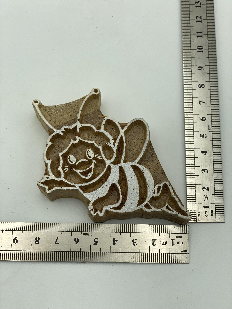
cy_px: 154
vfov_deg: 36.8
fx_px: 465
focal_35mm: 52
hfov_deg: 28.0
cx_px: 116
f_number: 2
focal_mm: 6
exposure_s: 1/695
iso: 20
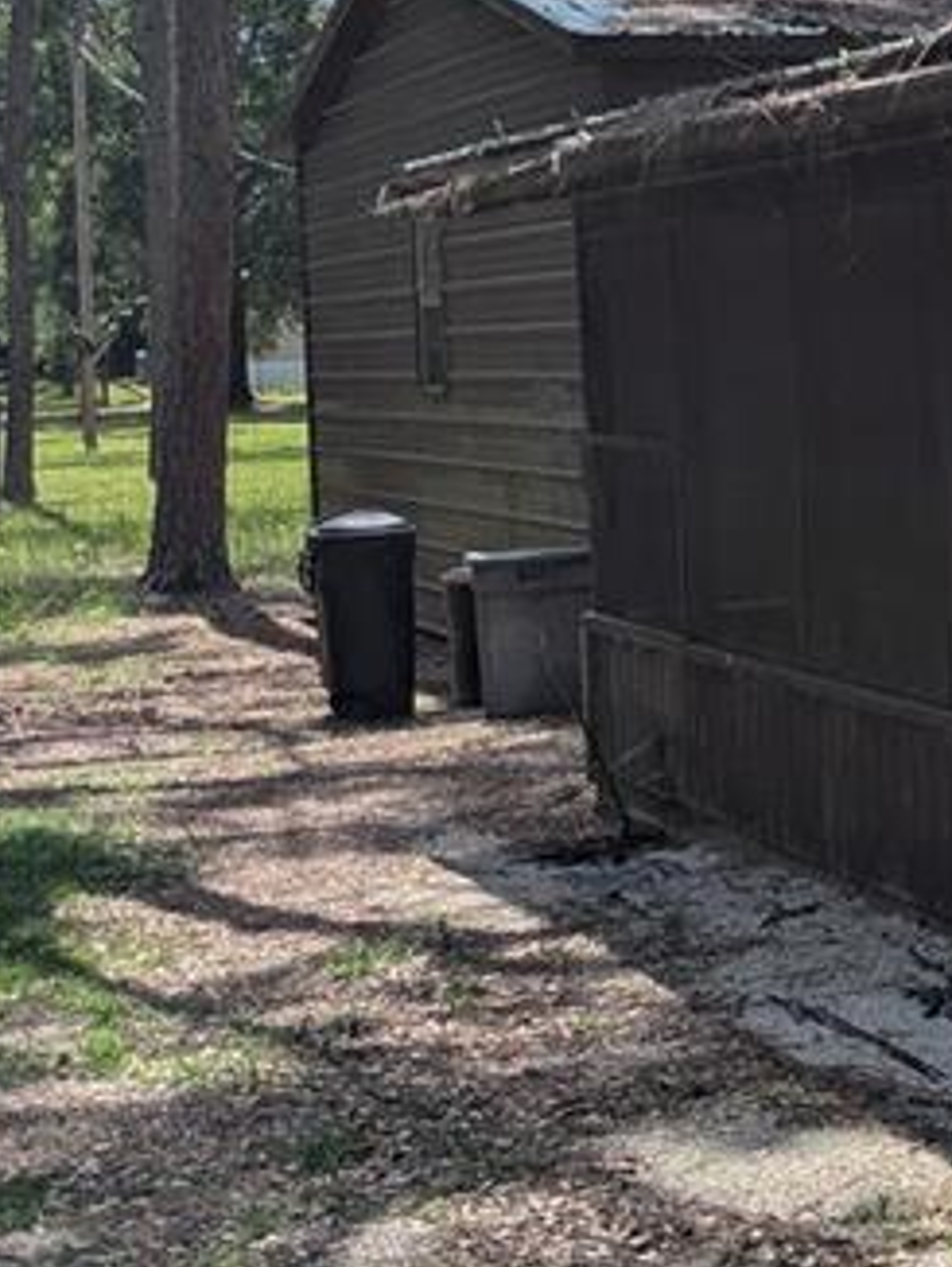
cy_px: 249
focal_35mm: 92
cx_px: 1078
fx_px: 3369
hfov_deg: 15.6
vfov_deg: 21.0
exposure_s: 1/2538
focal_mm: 5.43
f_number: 1.89
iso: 41
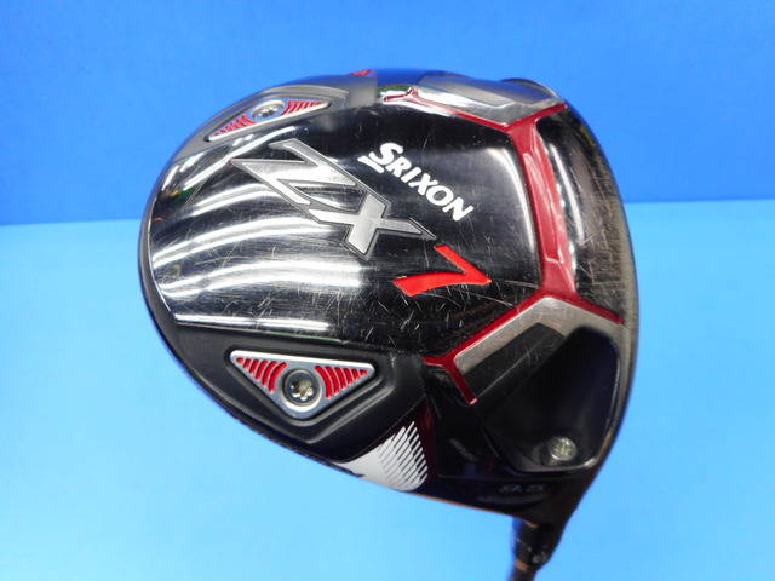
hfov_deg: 69.4
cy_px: 290
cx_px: 388
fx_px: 560
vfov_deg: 54.9
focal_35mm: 25
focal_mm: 4.5
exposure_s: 1/30
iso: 200
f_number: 3.7
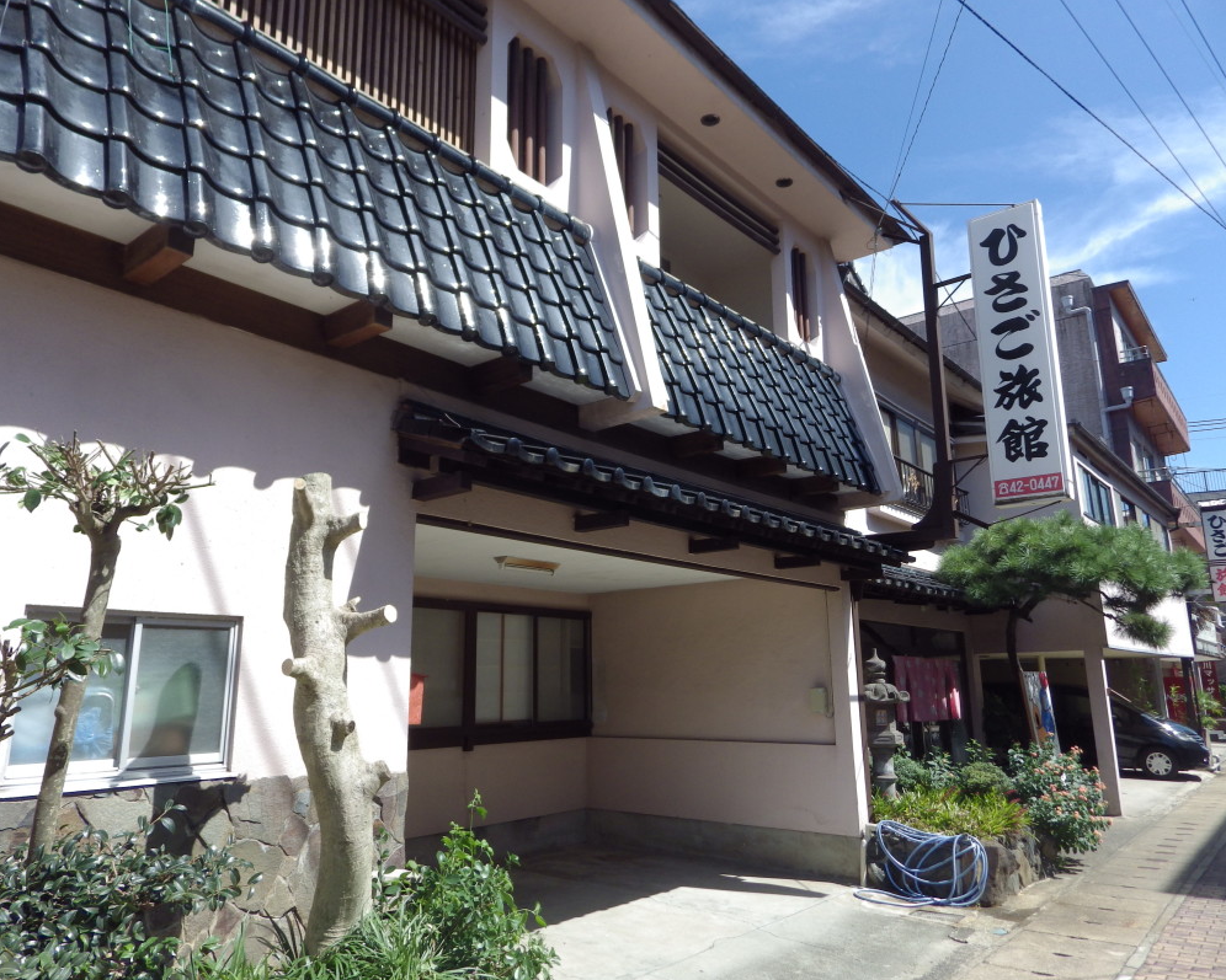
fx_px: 835
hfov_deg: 72.6
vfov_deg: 60.9
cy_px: 491
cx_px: 612
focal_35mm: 23
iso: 100
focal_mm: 4
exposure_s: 1/800
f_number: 3.1
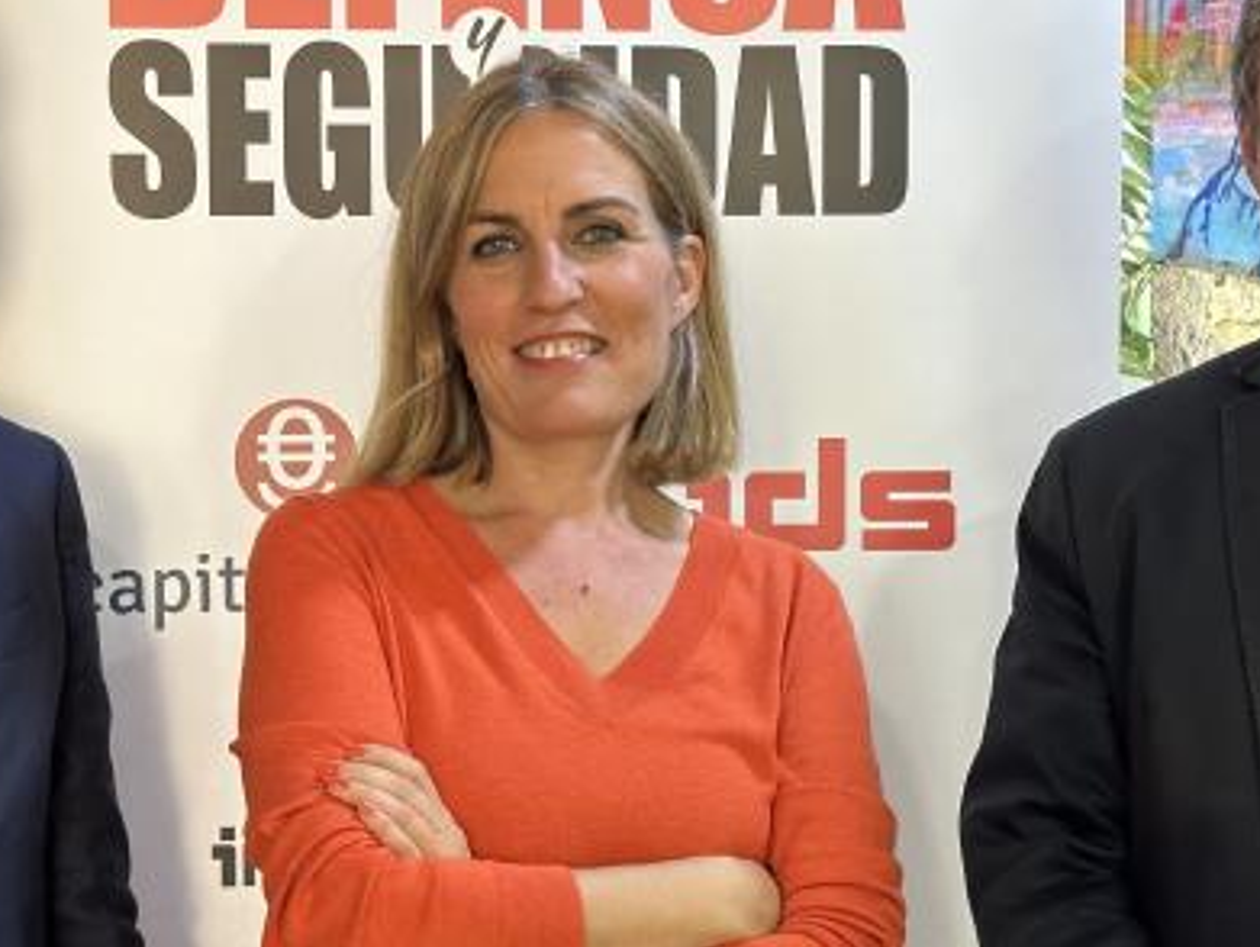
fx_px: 3352
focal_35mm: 92
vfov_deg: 16.1
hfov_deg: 21.3
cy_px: 517
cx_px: 490
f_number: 1.78
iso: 200
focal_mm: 6.86
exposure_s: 1/33
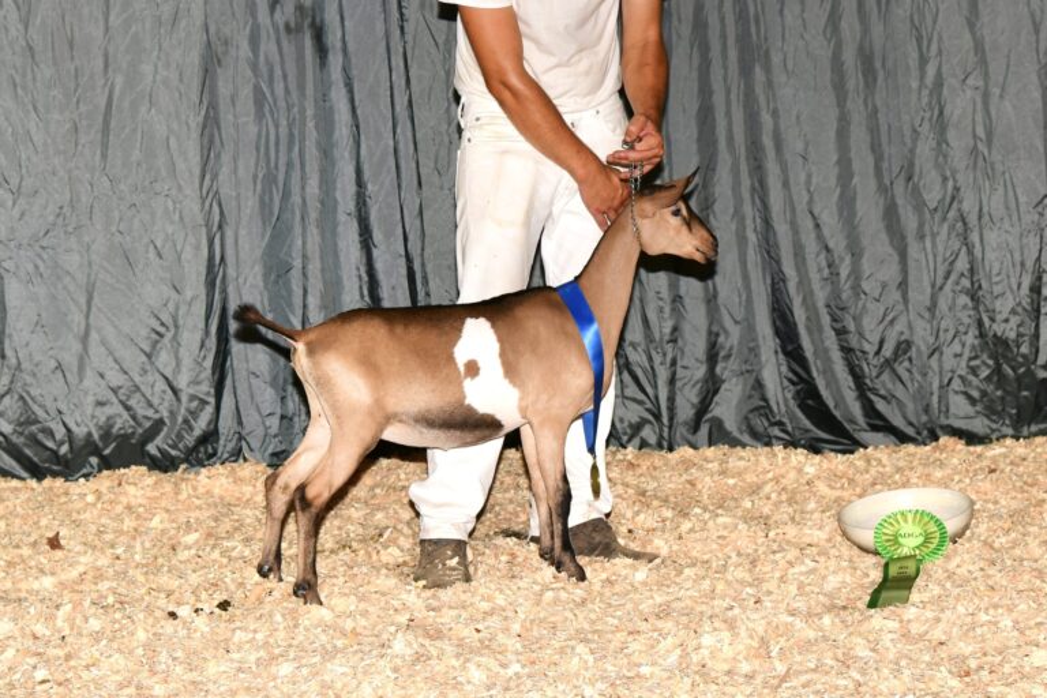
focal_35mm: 46
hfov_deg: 42.7
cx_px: 524
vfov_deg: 29.2
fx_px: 1338
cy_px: 349
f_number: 5
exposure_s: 1/250
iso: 250
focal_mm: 46
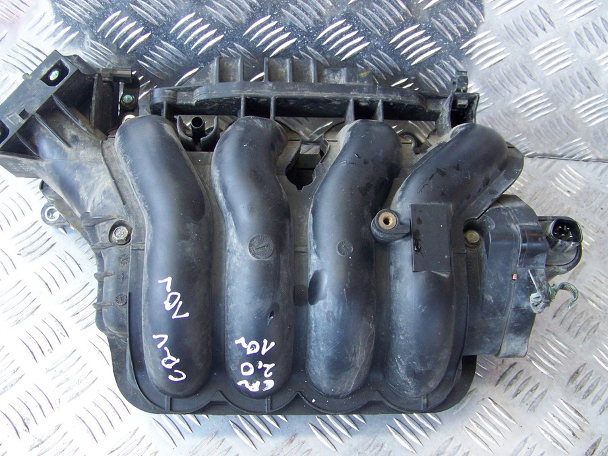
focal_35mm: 40
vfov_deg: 35.9
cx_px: 276
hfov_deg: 46.8
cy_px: 210
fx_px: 702
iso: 160
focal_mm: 5.85
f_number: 2.8
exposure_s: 1/30
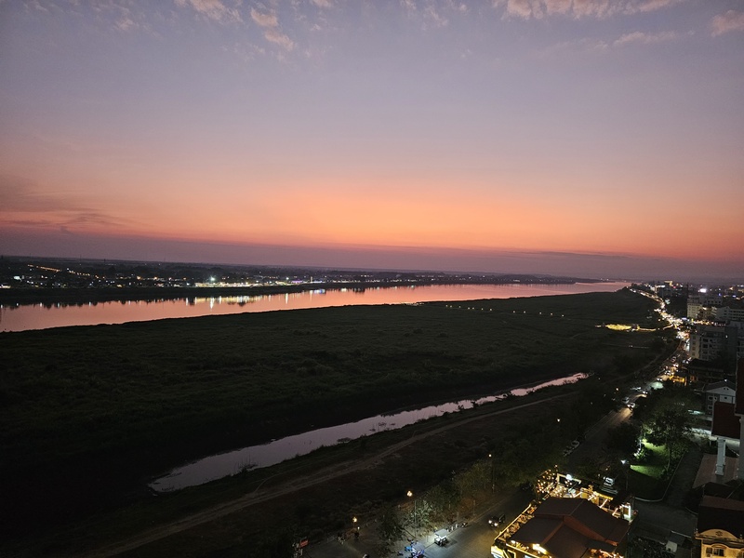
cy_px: 279
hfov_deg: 73.9
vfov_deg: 58.9
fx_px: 494
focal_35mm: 23
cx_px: 372
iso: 640
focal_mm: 6.3
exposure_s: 1/40
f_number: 1.7
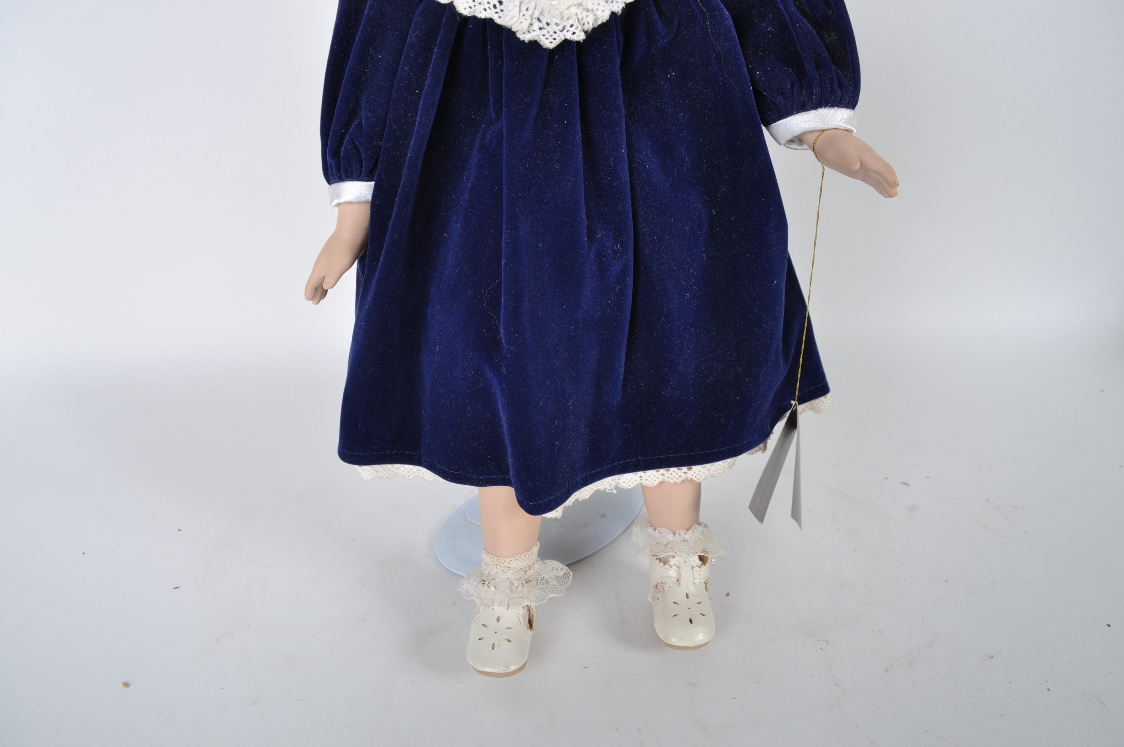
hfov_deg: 67.4
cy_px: 374
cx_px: 562
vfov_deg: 47.8
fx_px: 842
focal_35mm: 27
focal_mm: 18
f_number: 8
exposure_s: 1/125
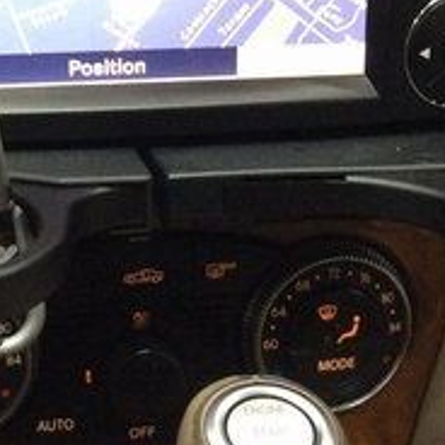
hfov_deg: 17.7
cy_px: 123
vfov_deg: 17.7
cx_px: 145
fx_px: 1425
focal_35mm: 98
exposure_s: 1/24
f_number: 2.4
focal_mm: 3.3
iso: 200
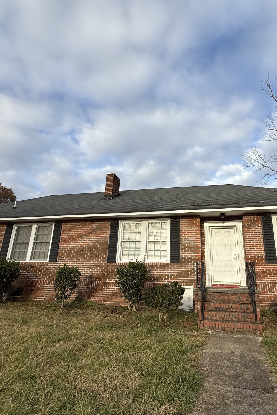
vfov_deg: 84.0
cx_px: 169
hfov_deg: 61.3
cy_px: 203
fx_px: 231
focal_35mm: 20
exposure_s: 1/1259
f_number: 2.2
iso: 50
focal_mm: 2.22
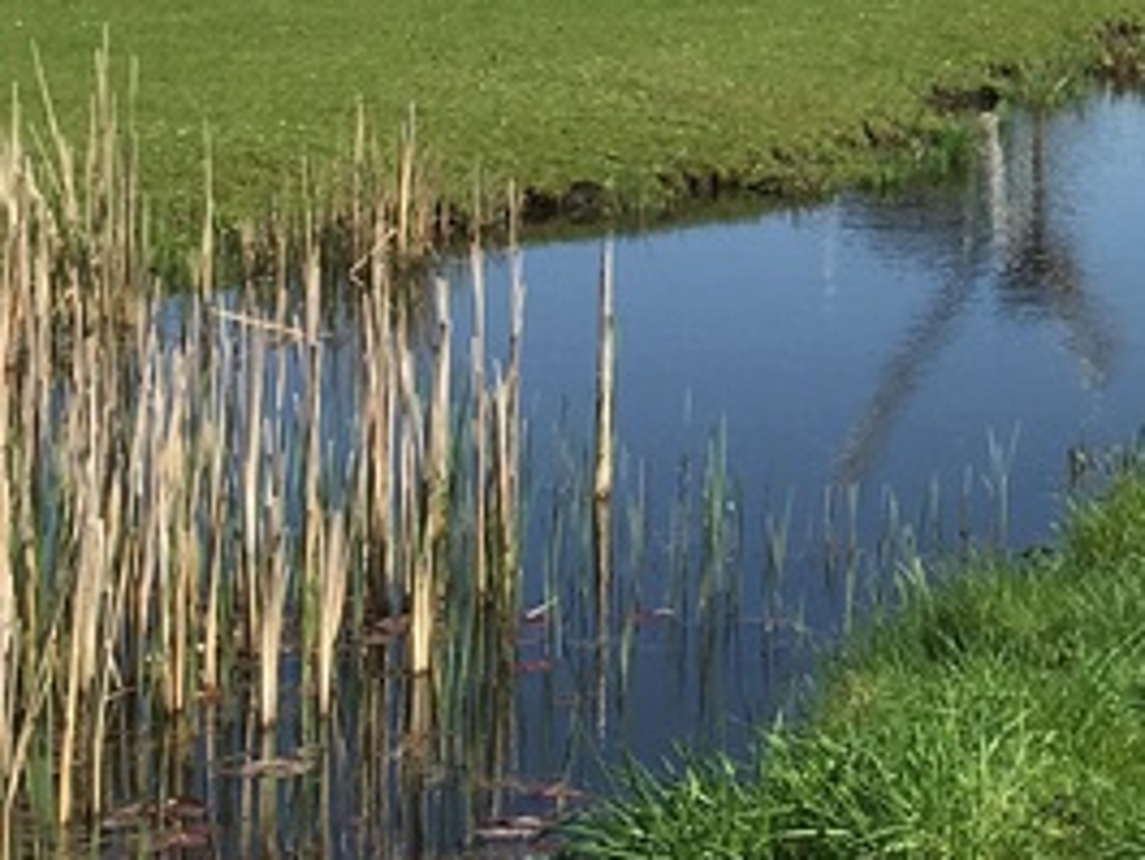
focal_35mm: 112
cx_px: 1495
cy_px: -272
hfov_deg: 16.6
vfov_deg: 12.8
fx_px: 3706
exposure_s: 1/1282
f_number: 2.2
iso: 25
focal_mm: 4.15
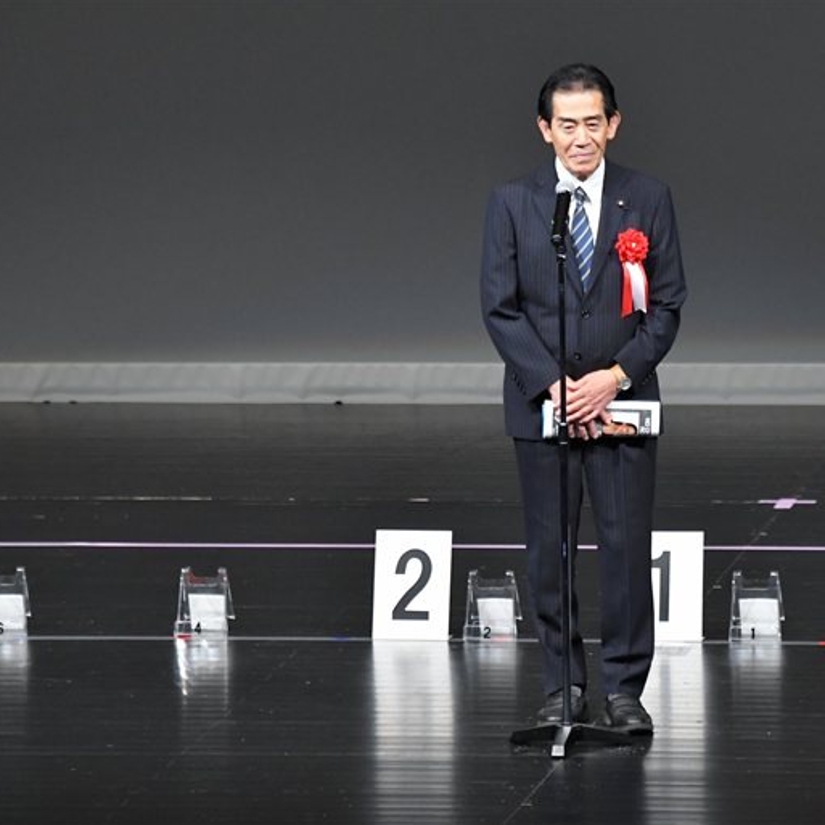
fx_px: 10381
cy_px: 413
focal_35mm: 385
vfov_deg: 4.6
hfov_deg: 4.6
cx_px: 535
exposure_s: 1/400
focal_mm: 200
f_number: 5.6
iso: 4000
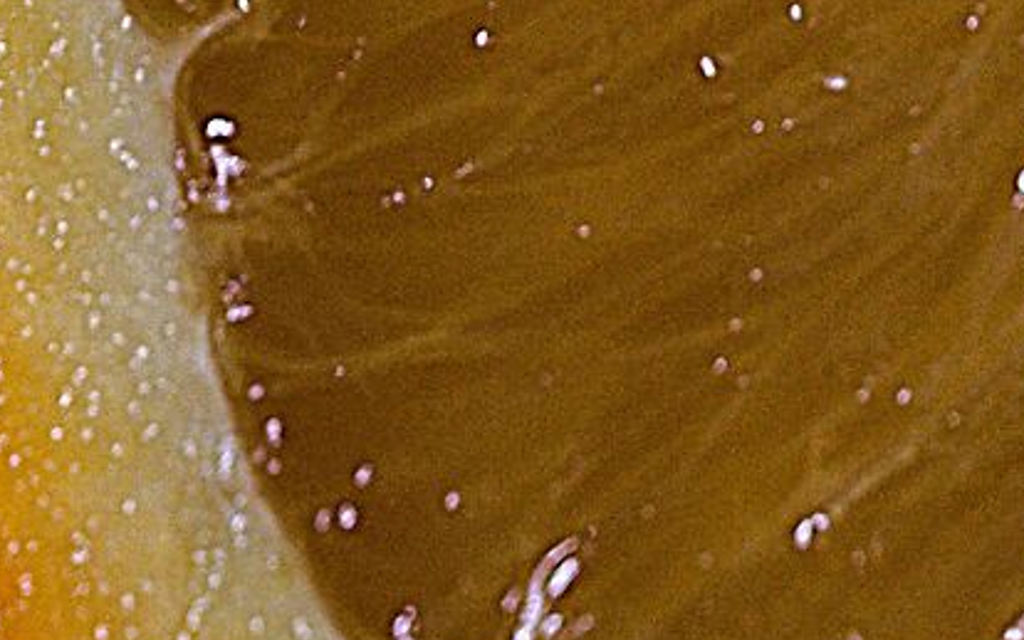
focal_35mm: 620
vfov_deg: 2.1
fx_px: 17307
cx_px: 2088
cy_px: -238
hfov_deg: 3.4
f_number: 5.6
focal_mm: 105
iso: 500
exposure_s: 1/60
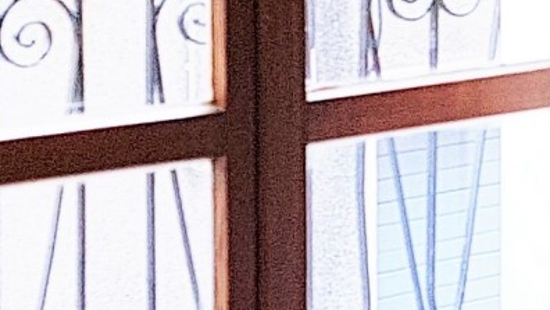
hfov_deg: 11.0
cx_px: 989
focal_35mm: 183
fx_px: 2670
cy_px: -272
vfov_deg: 6.5
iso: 40
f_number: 1.7
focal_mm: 4.2
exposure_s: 1/124
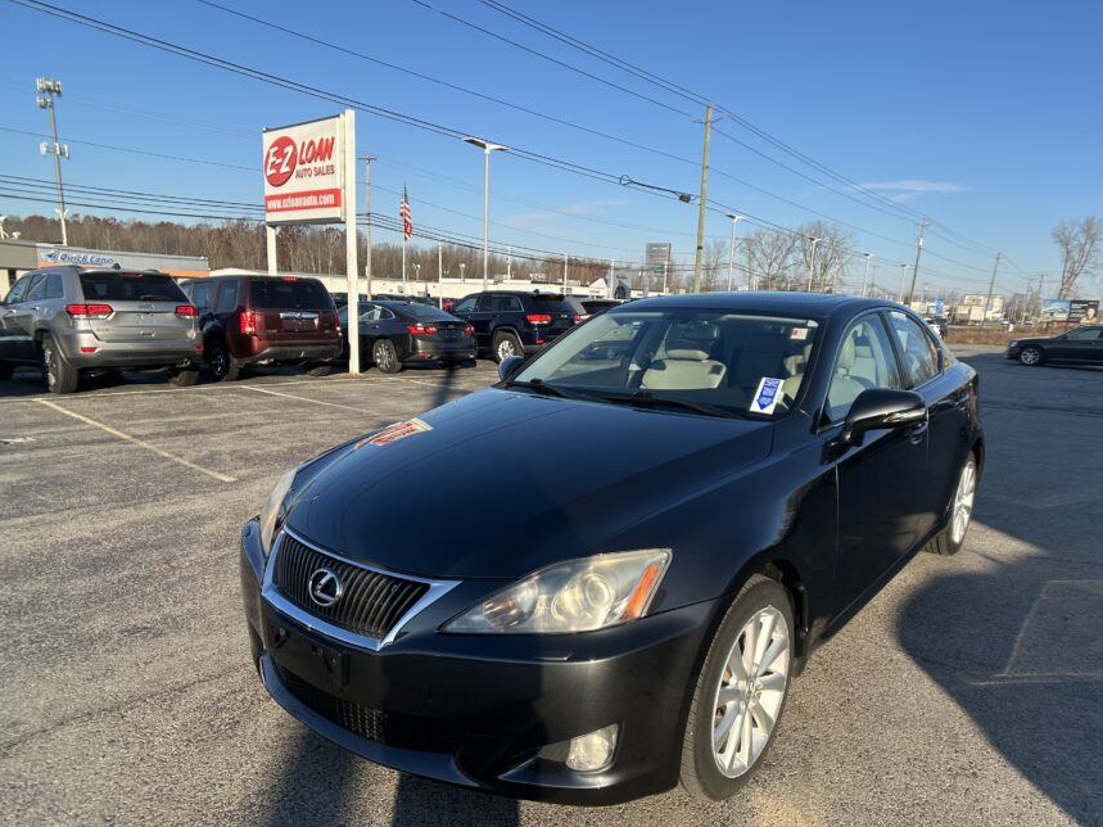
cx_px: 577
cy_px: 452
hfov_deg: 58.3
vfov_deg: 45.4
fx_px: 988
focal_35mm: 31
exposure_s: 1/2353
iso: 50
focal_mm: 5.7
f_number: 1.5
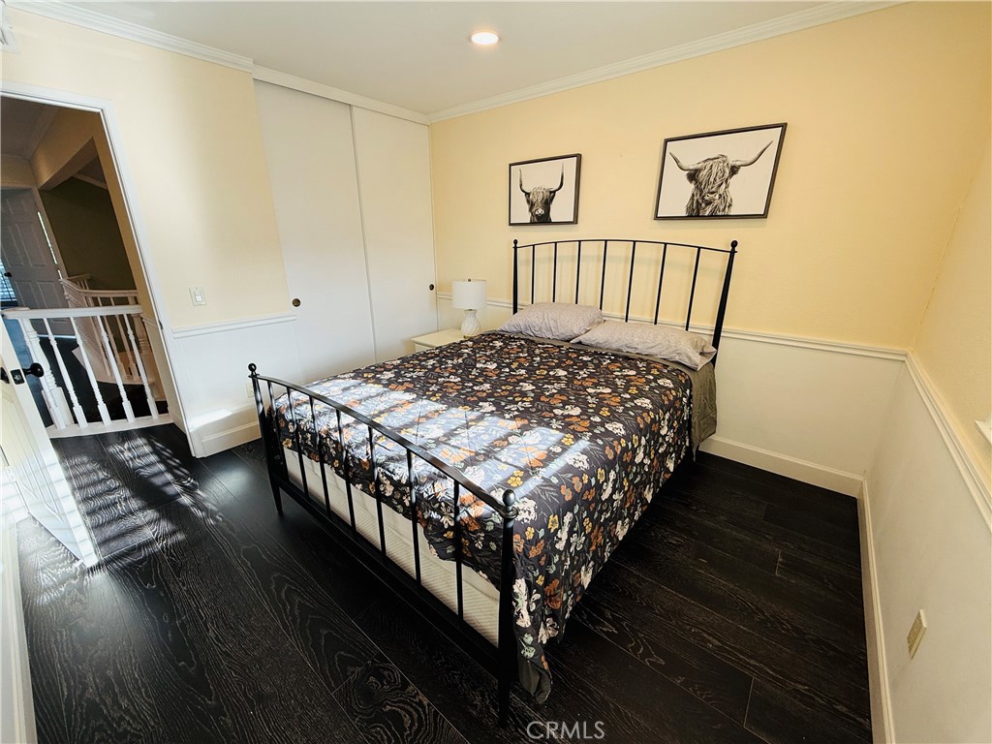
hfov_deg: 102.1
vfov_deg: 85.7
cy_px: 372
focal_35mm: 14
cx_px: 496
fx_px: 401
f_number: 2.2
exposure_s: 1/115
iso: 64
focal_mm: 2.22
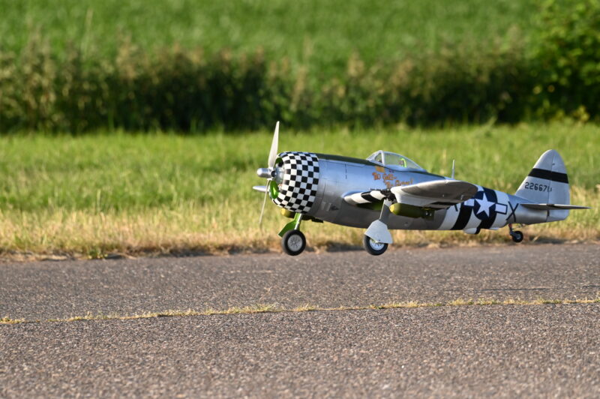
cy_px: 200
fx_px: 4996
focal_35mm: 300
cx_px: 300
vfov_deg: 4.6
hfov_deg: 6.9
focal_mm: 300
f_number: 5.6
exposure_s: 1/8000
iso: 3600
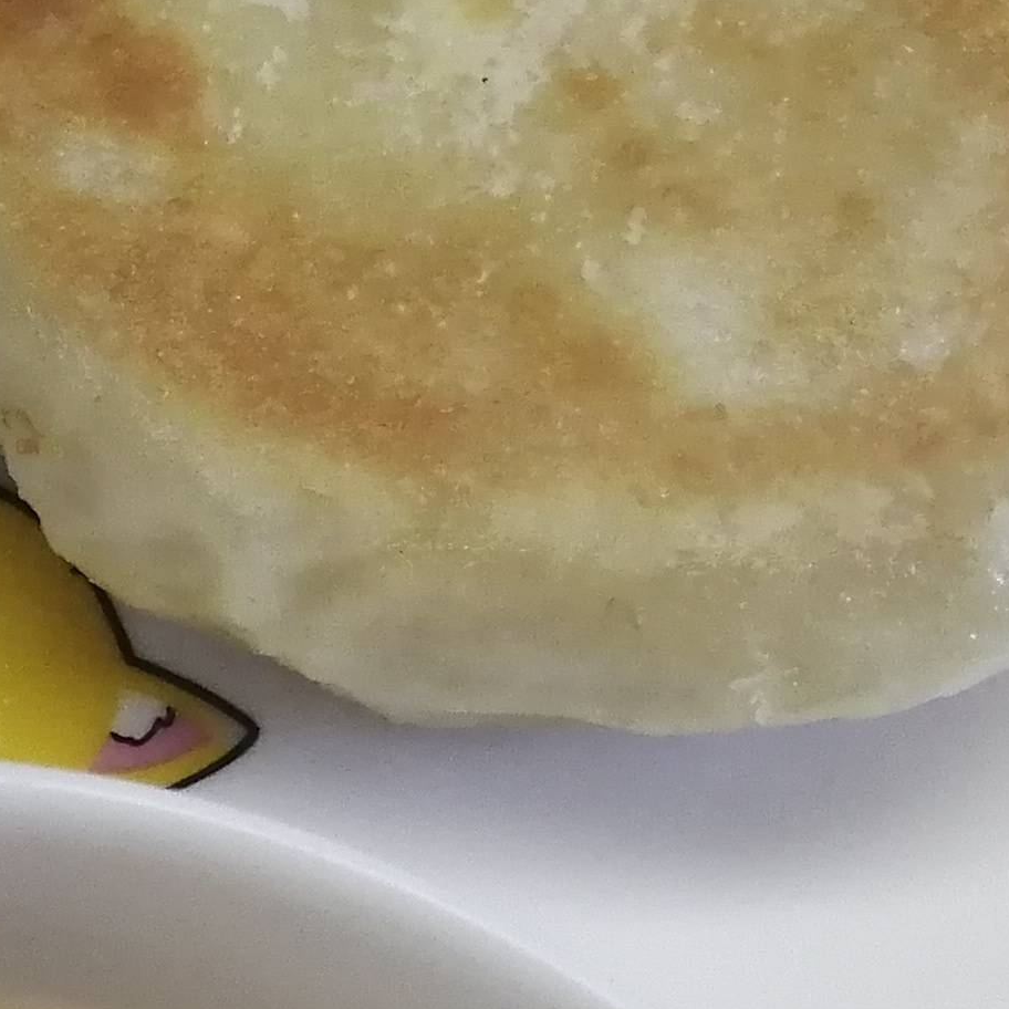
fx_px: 4419
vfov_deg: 12.9
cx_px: -968
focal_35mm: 134
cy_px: 914
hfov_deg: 11.7
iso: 250
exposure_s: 1/30
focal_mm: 3.88
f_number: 1.8
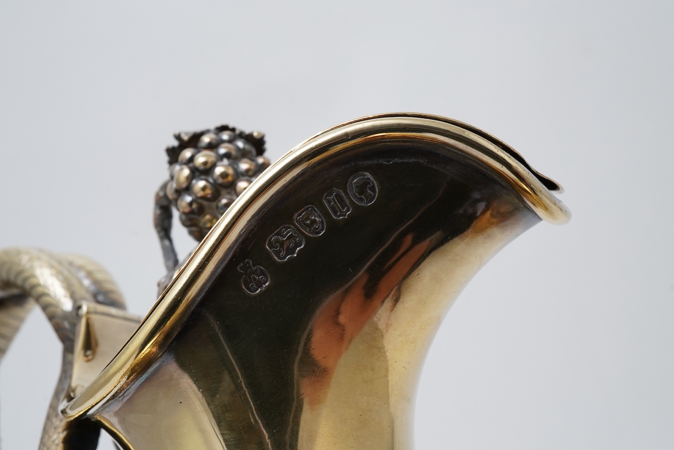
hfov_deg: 43.6
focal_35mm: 45
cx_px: 337
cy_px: 225
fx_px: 843
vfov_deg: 29.9
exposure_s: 1/125
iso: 500
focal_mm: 30
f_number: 22
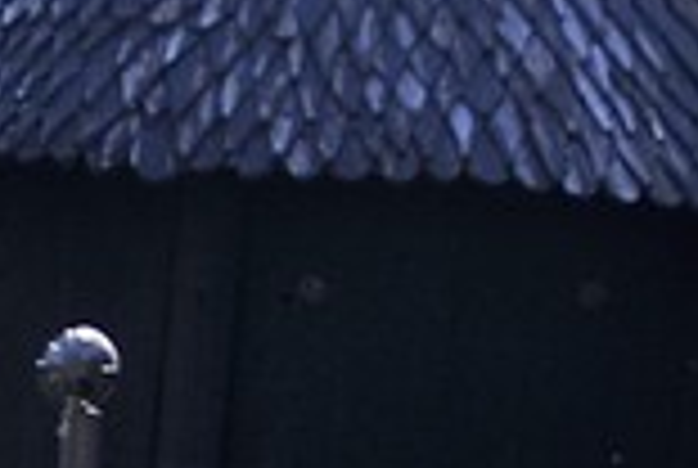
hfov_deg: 1.1
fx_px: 35996
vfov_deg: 0.7
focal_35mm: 1853
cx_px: 1081
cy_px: -2196
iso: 200
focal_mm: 180
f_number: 4
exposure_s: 1/320
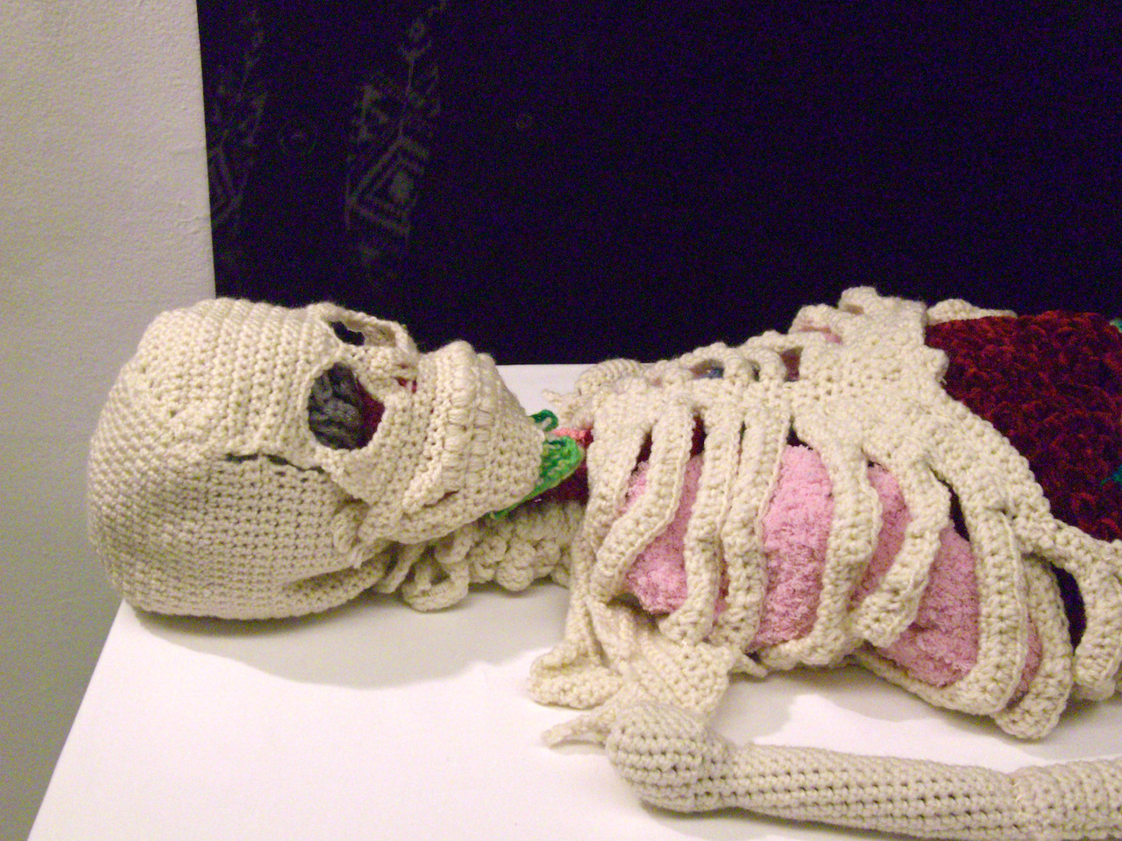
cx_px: 561
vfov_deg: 31.5
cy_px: 420
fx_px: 1491
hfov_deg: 41.2
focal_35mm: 46
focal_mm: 9.6
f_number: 3.1
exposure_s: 1/80
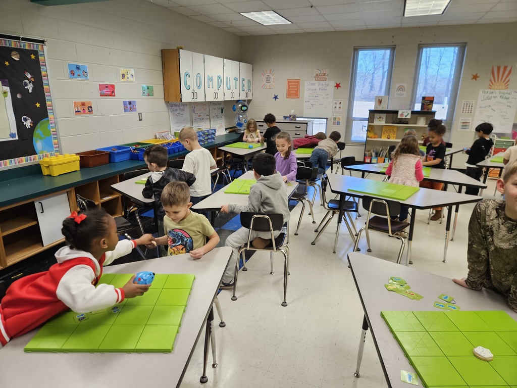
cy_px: 194
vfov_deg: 58.9
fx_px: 344
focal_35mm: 23
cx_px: 258
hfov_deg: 73.9
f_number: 1.8
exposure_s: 1/120
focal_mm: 5.4
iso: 160
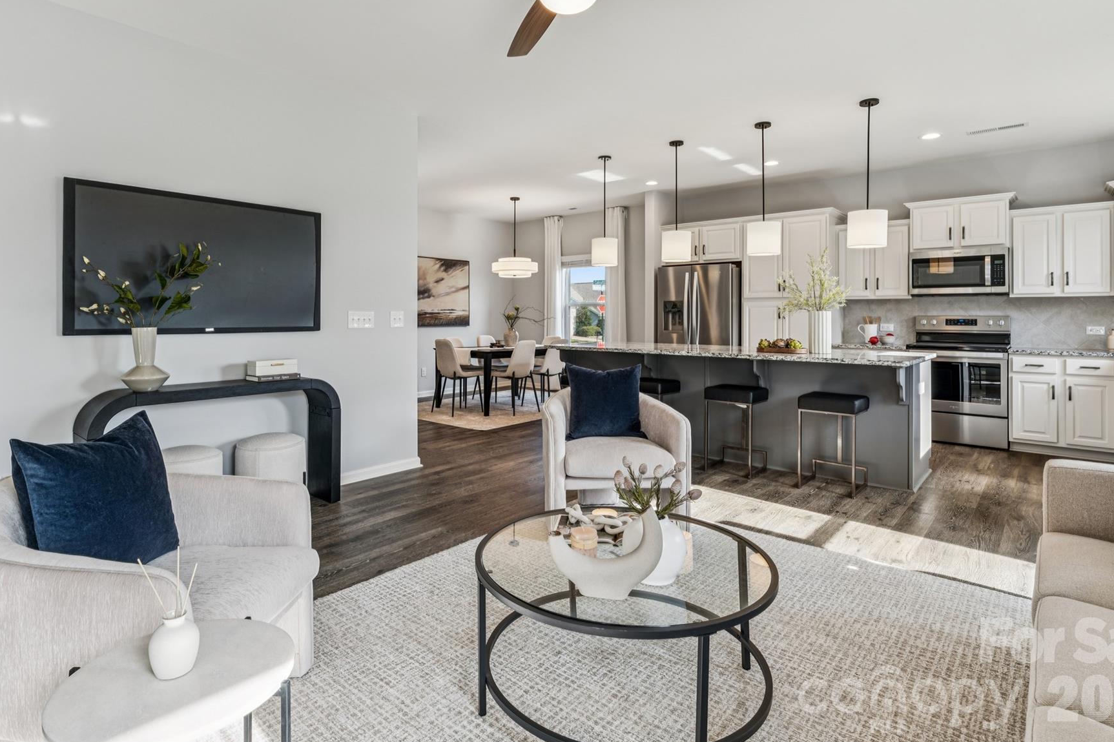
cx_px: 525
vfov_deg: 63.7
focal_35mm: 19
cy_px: 304
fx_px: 591
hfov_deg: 86.5
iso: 100
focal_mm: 16.1
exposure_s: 1/8
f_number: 10
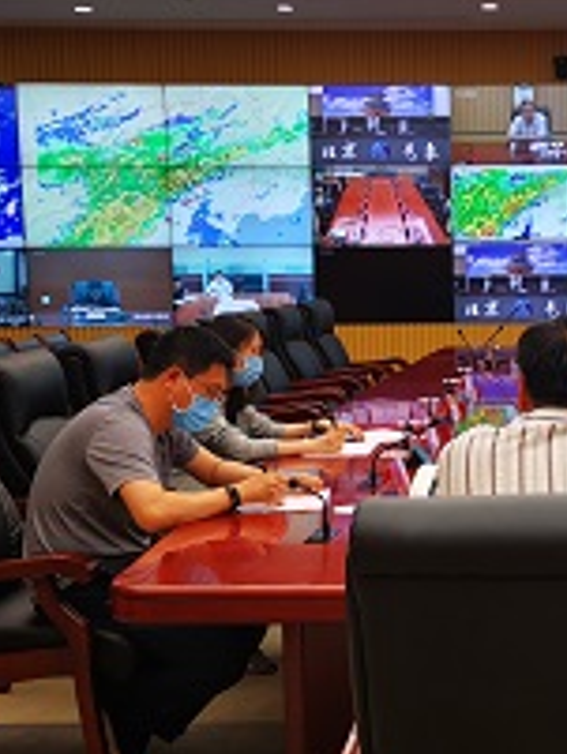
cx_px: 556
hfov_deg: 21.3
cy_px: 422
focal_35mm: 67
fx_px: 1462
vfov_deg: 28.9
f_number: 1.8
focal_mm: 5.58
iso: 80
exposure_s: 1/100
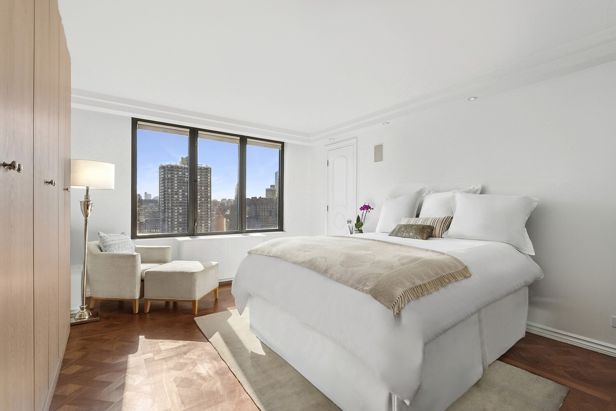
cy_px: 206
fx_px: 274
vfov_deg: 73.8
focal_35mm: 16
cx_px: 308
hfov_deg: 96.7
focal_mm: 16
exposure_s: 1/160
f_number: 14
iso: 800
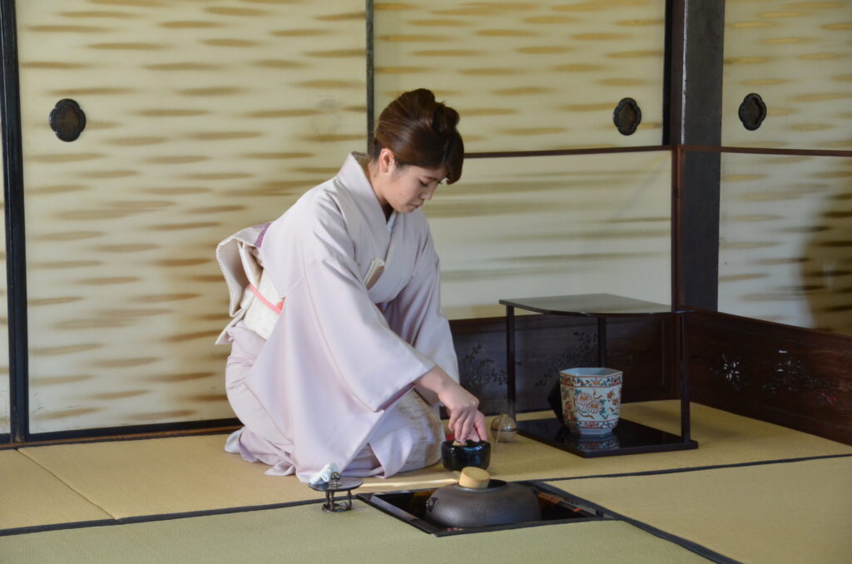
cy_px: 282
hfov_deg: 24.2
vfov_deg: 16.2
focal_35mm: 84
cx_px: 426
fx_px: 1984
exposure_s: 1/125
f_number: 4.8
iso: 1600
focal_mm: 56
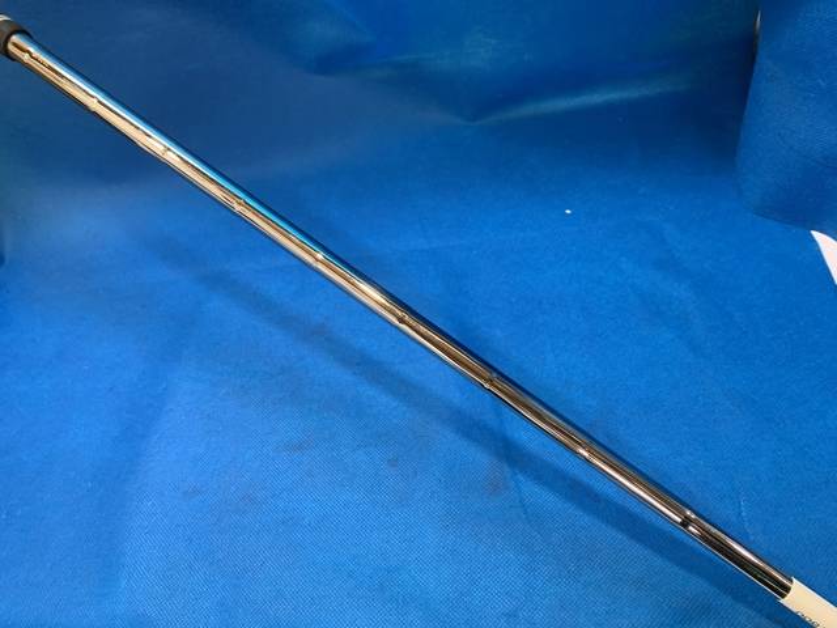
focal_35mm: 26
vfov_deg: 53.1
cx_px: 418
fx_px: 629
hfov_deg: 67.3
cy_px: 314
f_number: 1.8
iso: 125
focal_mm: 4.25
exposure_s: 1/60
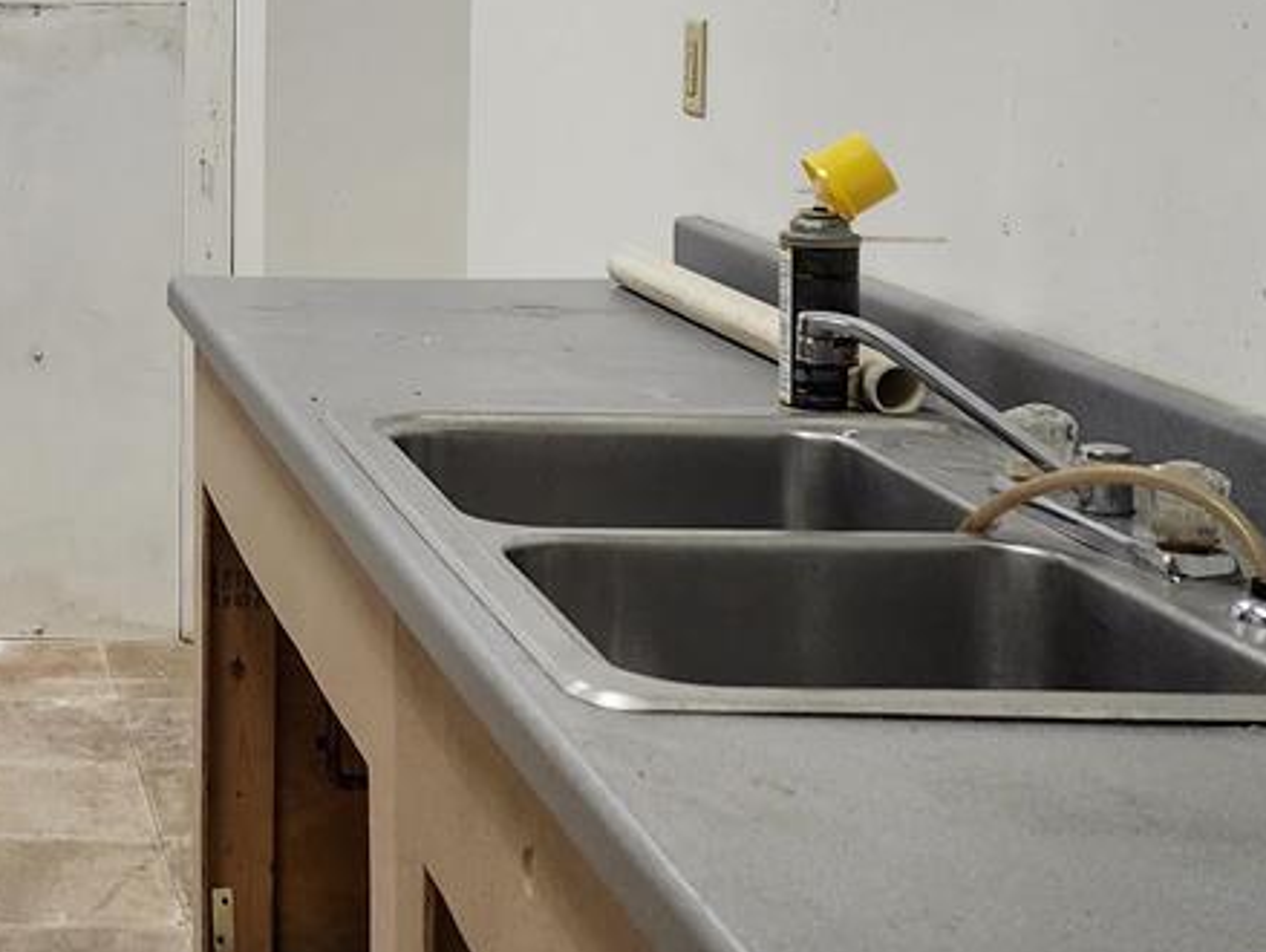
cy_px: 121
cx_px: -110
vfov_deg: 21.5
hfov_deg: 26.7
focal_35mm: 67
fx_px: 2452
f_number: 1.8
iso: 250
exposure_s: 1/120
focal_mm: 6.4
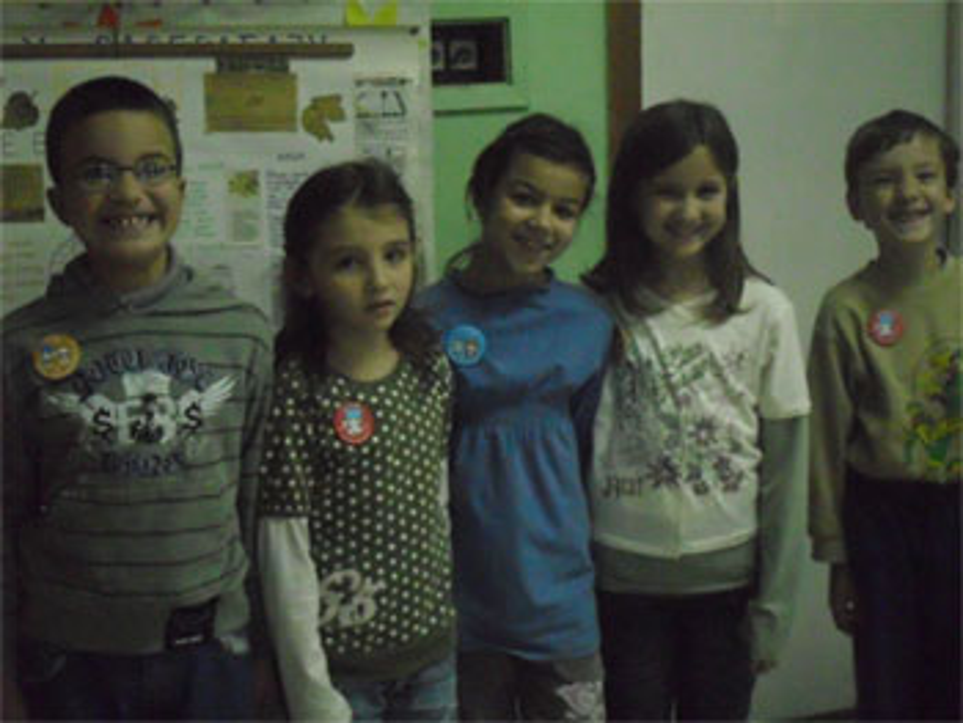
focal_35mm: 66
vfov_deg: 22.3
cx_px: 482
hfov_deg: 29.4
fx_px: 1837
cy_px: 362
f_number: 4.6
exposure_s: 1/90
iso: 1600
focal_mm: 11.7
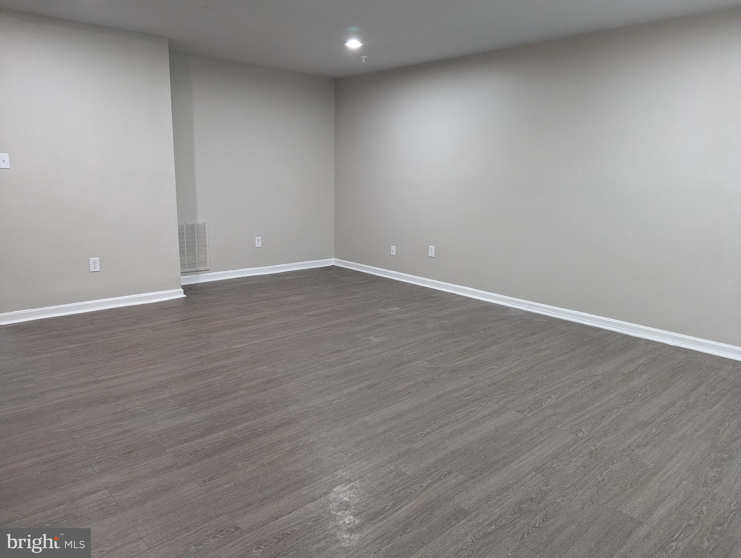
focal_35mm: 24
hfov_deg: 71.5
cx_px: 370
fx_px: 514
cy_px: 279
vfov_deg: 56.9
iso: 250
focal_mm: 6.81
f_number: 1.85
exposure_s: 1/24
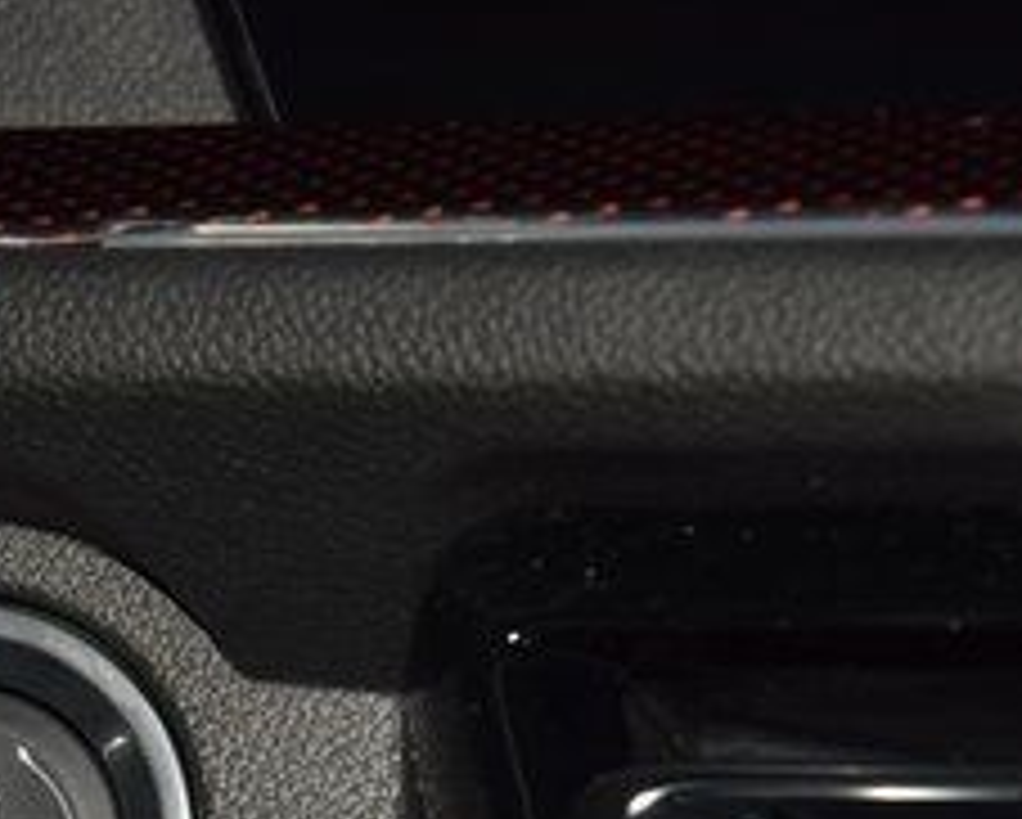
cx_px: -63
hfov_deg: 6.9
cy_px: 902
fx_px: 8416
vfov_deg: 5.6
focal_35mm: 278
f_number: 8
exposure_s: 1/125
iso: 100
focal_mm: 70
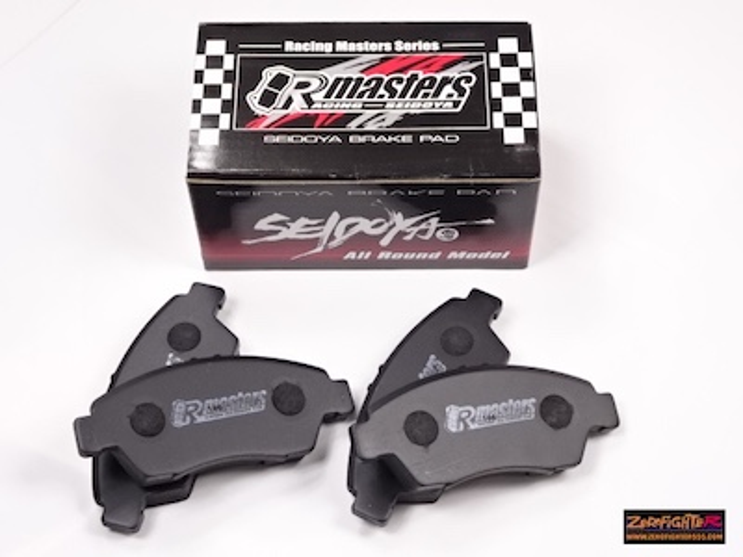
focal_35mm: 62
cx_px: 372
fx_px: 1331
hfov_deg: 31.2
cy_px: 278
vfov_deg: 23.7
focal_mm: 10.59
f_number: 4.5
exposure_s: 1/80
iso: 250
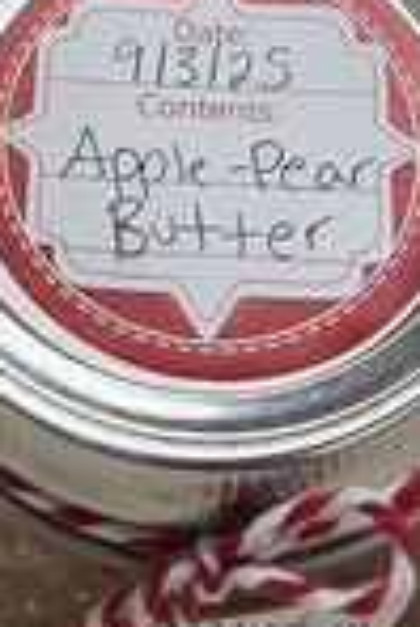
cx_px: 34
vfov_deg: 9.6
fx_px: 2881
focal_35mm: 165
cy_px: -1275
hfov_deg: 8.3
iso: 160
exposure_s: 1/120
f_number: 1.7
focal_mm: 6.3
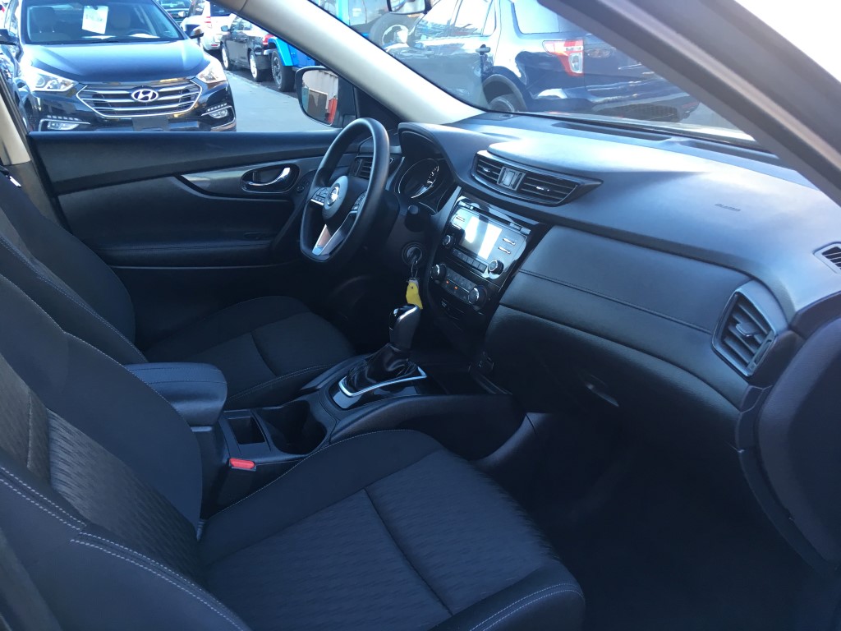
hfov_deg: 61.7
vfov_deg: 48.2
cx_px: 420
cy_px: 316
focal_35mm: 29
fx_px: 705
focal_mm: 4.15
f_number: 2.2
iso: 50
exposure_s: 1/30
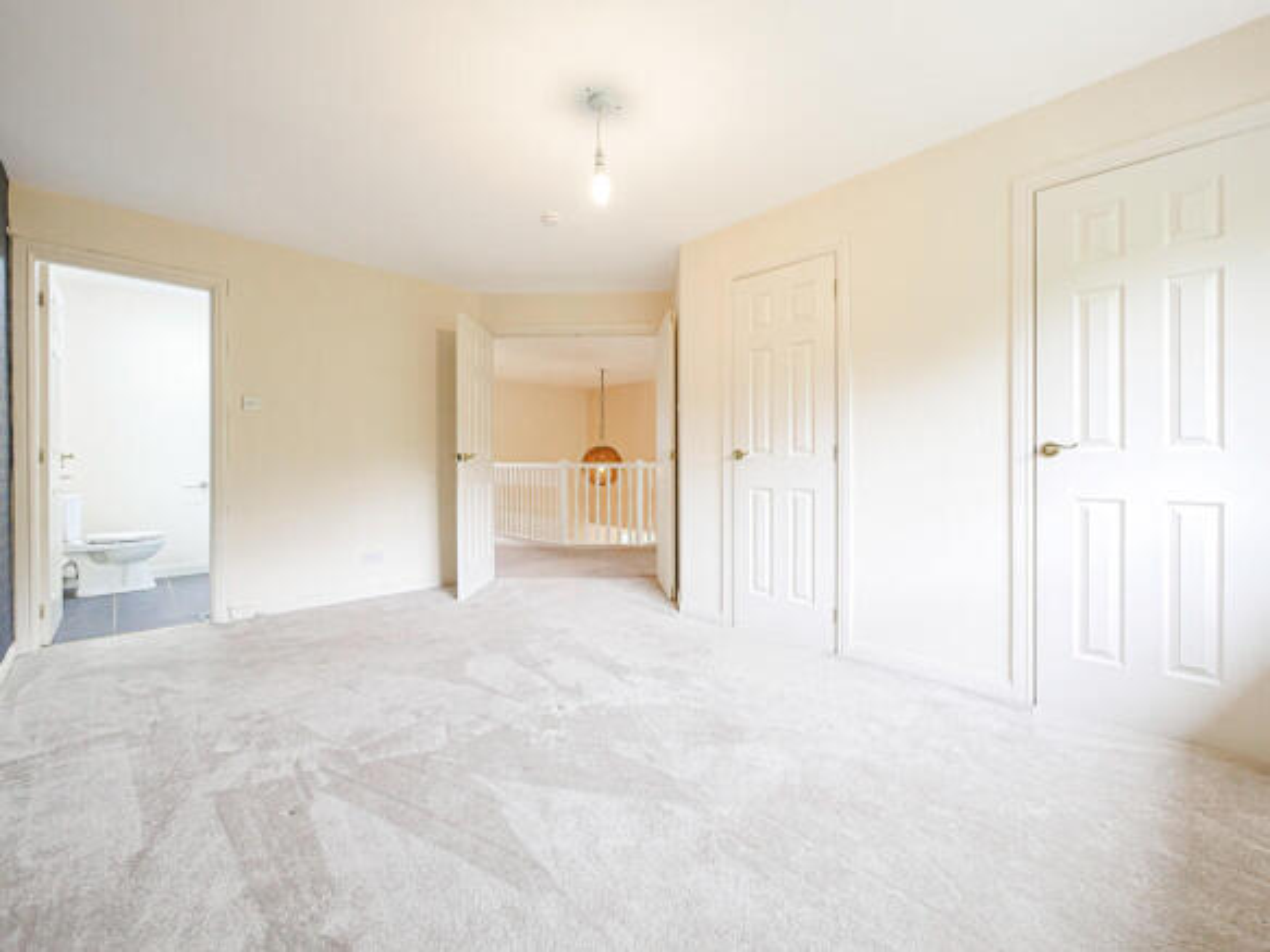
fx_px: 514
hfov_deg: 102.1
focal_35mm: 14
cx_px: 635
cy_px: 476
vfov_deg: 85.7
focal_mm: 7
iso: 1600
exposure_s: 1/60
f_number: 4
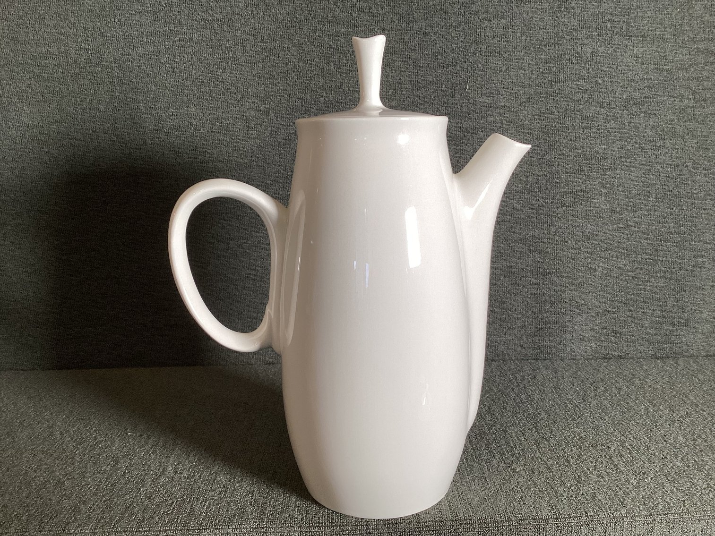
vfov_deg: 45.4
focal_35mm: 31
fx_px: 640
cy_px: 268
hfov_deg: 58.3
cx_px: 358
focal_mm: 3.3
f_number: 2.4
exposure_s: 1/60
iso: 64
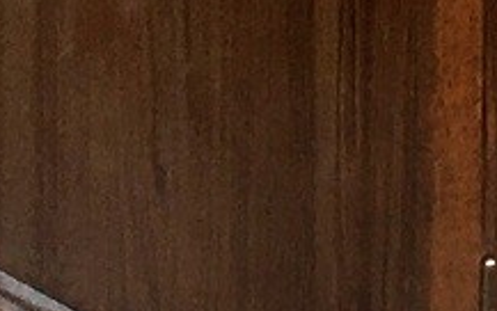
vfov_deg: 4.2
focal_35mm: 283
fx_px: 3836
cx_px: 900
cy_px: -1098
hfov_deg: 7.2
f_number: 2.2
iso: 25
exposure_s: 1/100
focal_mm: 4.15
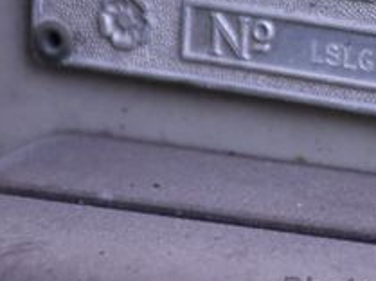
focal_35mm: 620
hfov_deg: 3.2
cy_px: -59
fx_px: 6723
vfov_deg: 2.4
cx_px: 430
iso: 800
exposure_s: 1/400
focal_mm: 140
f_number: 5.6
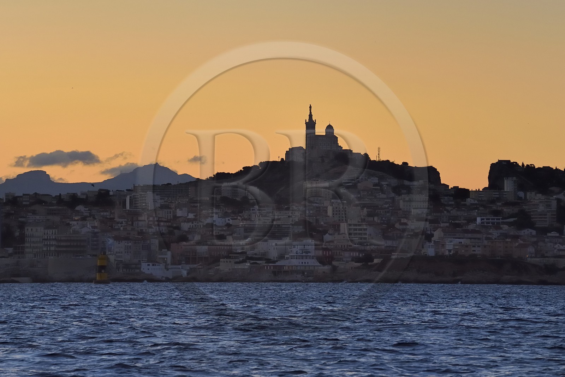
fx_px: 3138
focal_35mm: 200
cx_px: 282
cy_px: 188
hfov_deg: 10.3
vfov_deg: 6.9
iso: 1600
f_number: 7.1
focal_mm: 200
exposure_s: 1/640
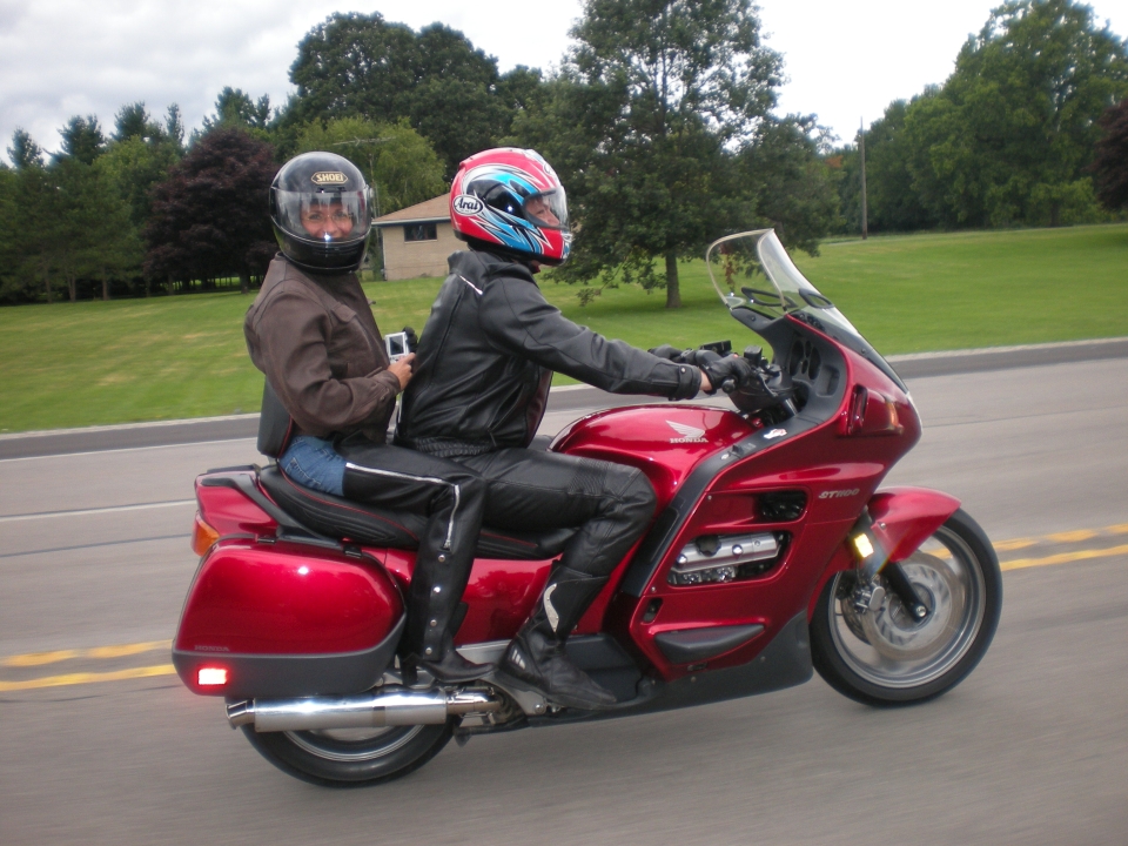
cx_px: 564
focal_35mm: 38
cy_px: 423
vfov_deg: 37.7
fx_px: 1238
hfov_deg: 49.0
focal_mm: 6.3
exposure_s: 1/313
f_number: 3.1
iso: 90
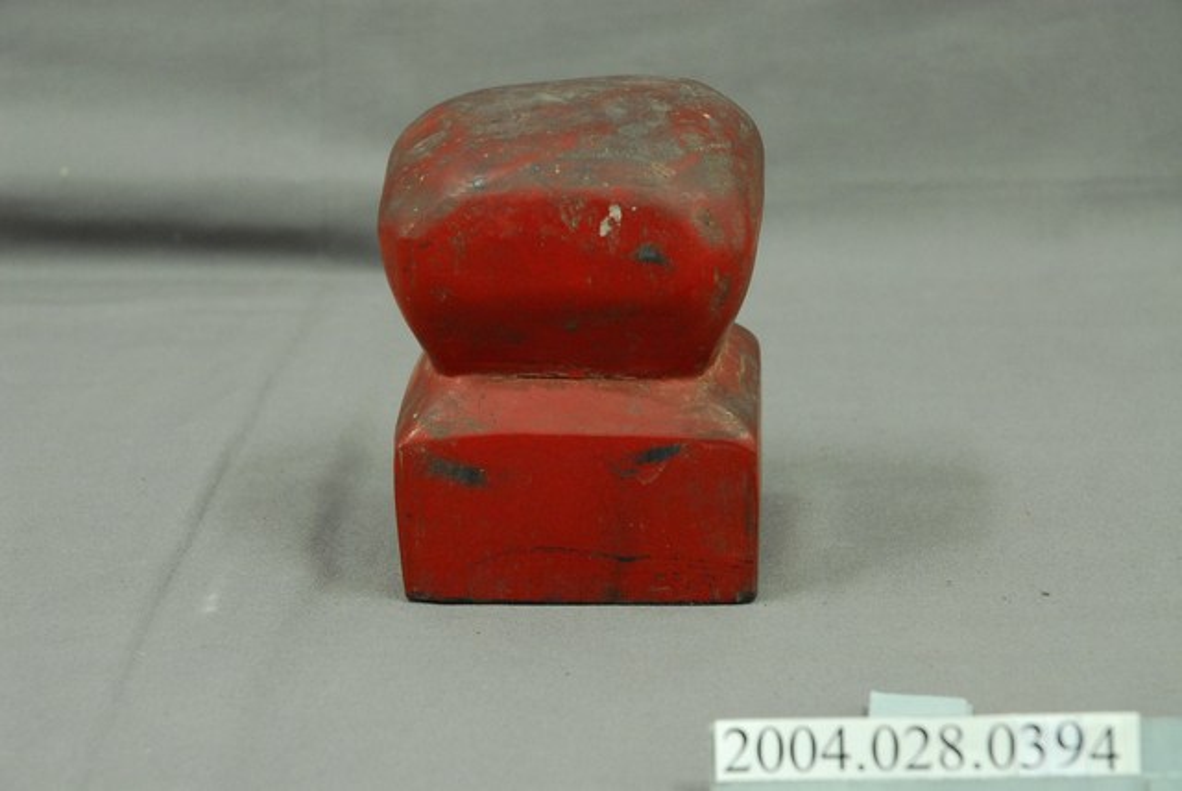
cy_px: 396
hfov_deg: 19.4
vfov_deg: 13.1
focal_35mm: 105
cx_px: 591
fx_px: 3451
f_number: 8
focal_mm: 70
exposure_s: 1/6
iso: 1000
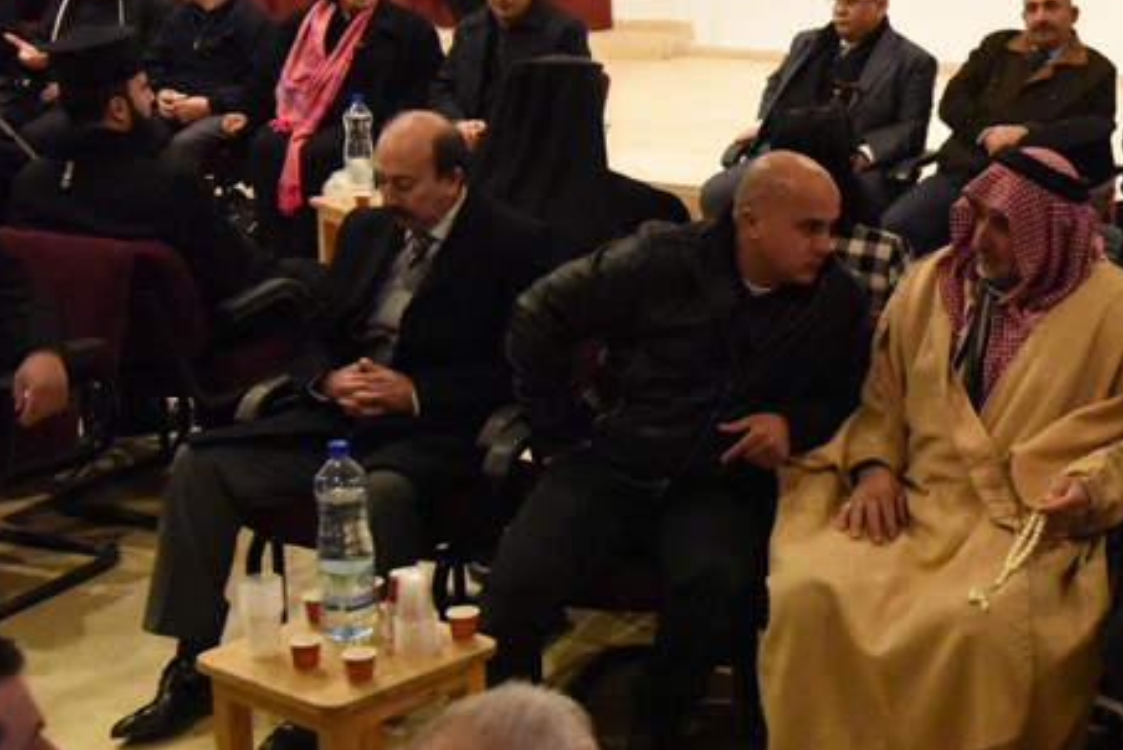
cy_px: 252
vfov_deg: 17.7
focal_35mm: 77
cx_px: 1048
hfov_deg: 25.3
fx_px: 2403
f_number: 5
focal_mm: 34
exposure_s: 1/100
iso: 12800
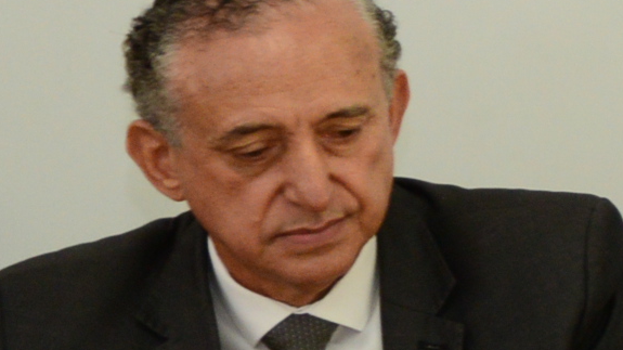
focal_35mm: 384
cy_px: -142
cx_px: 1502
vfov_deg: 3.2
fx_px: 6341
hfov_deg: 5.4
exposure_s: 1/125
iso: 1600
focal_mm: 70
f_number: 4
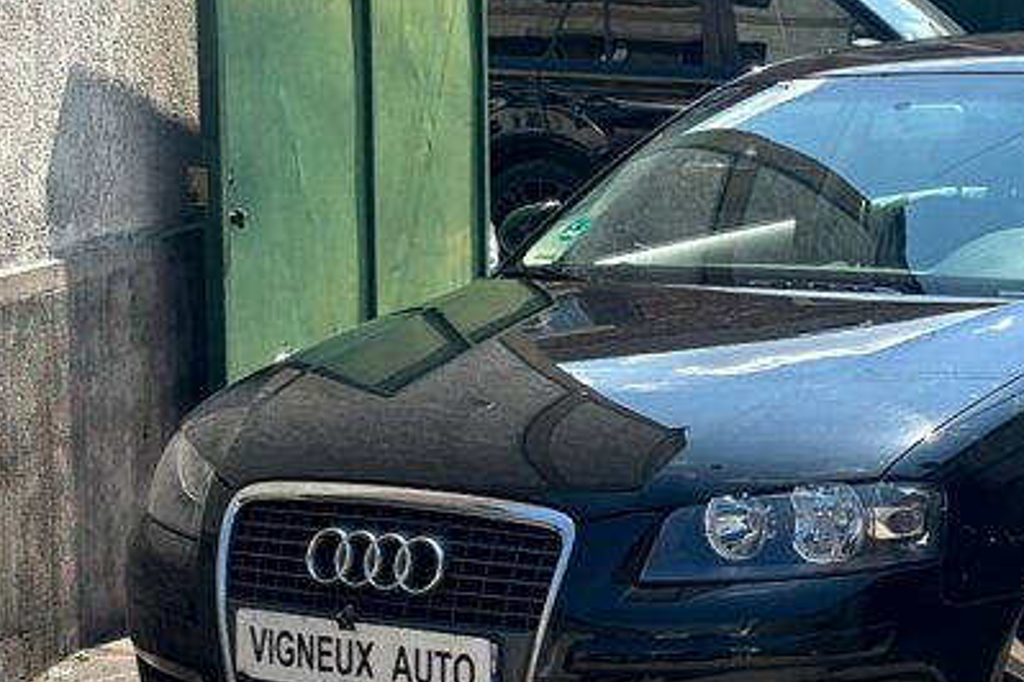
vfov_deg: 13.6
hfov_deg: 20.2
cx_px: 796
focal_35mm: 100
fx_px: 2844
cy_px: 495
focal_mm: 6.86
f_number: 1.78
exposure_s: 1/2028
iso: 64
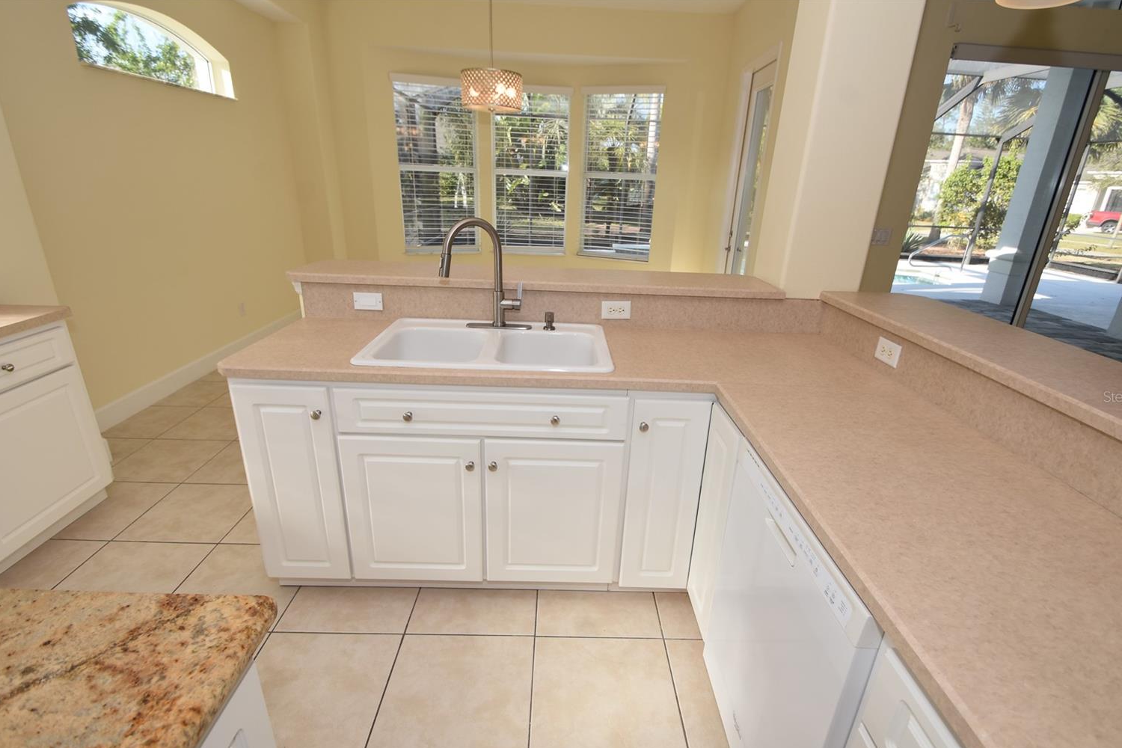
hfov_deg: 96.7
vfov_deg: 73.7
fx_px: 499
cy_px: 396
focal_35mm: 16
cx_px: 571
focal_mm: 10
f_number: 5.6
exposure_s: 1/125
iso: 140
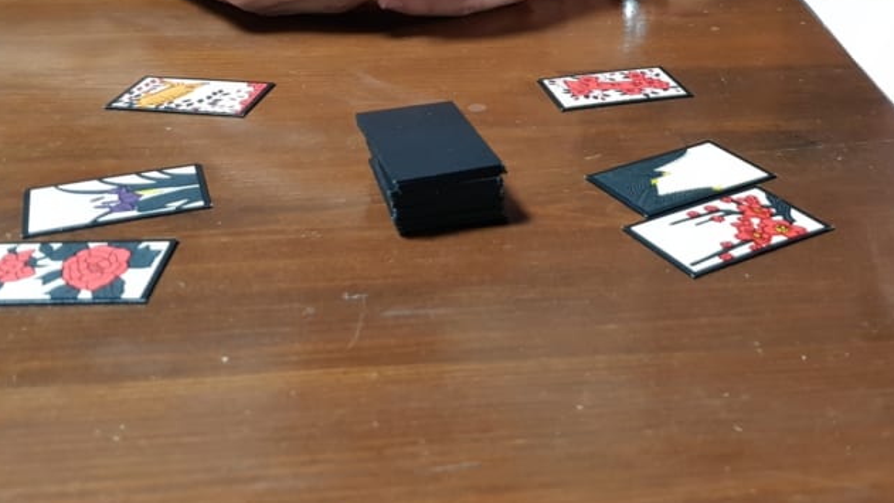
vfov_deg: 25.2
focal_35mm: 46
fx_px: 1090
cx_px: 572
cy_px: 47
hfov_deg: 44.1
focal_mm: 4.2
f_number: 1.7
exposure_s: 1/22
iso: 200
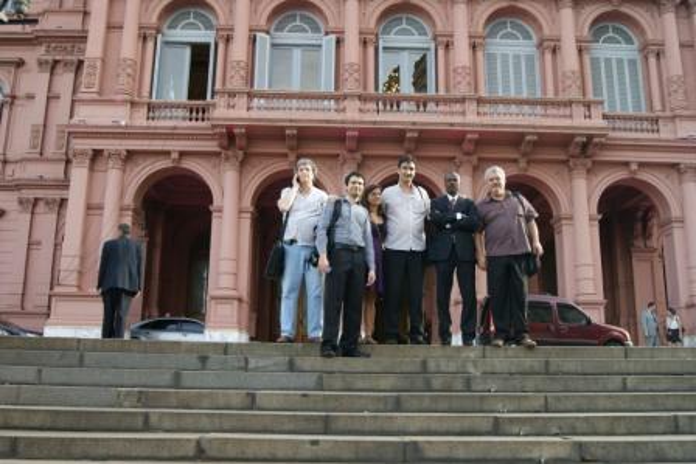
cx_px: 348
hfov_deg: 57.2
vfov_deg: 40.0
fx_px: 638
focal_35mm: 33
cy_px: 232
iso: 100
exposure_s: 1/60
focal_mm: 22
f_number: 6.3
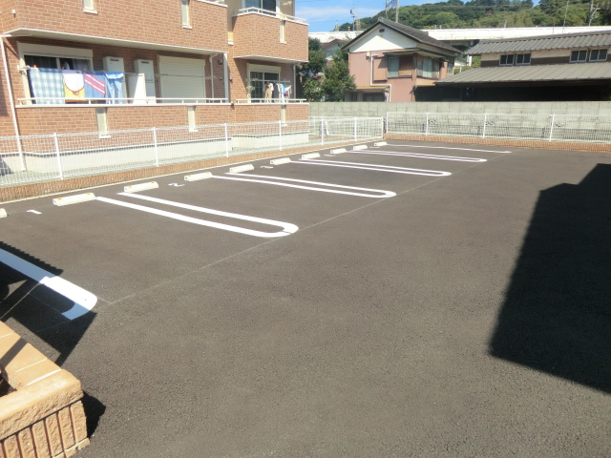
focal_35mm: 24
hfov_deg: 71.6
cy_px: 229
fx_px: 424
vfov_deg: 56.8
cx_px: 306
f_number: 3.2
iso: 80
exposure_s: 1/800
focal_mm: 4.3
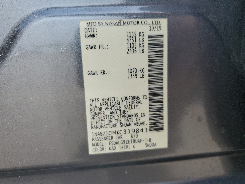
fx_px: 184
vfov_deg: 53.1
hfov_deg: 67.3
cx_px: 122
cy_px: 92
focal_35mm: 26
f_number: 1.5
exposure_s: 1/909
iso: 50
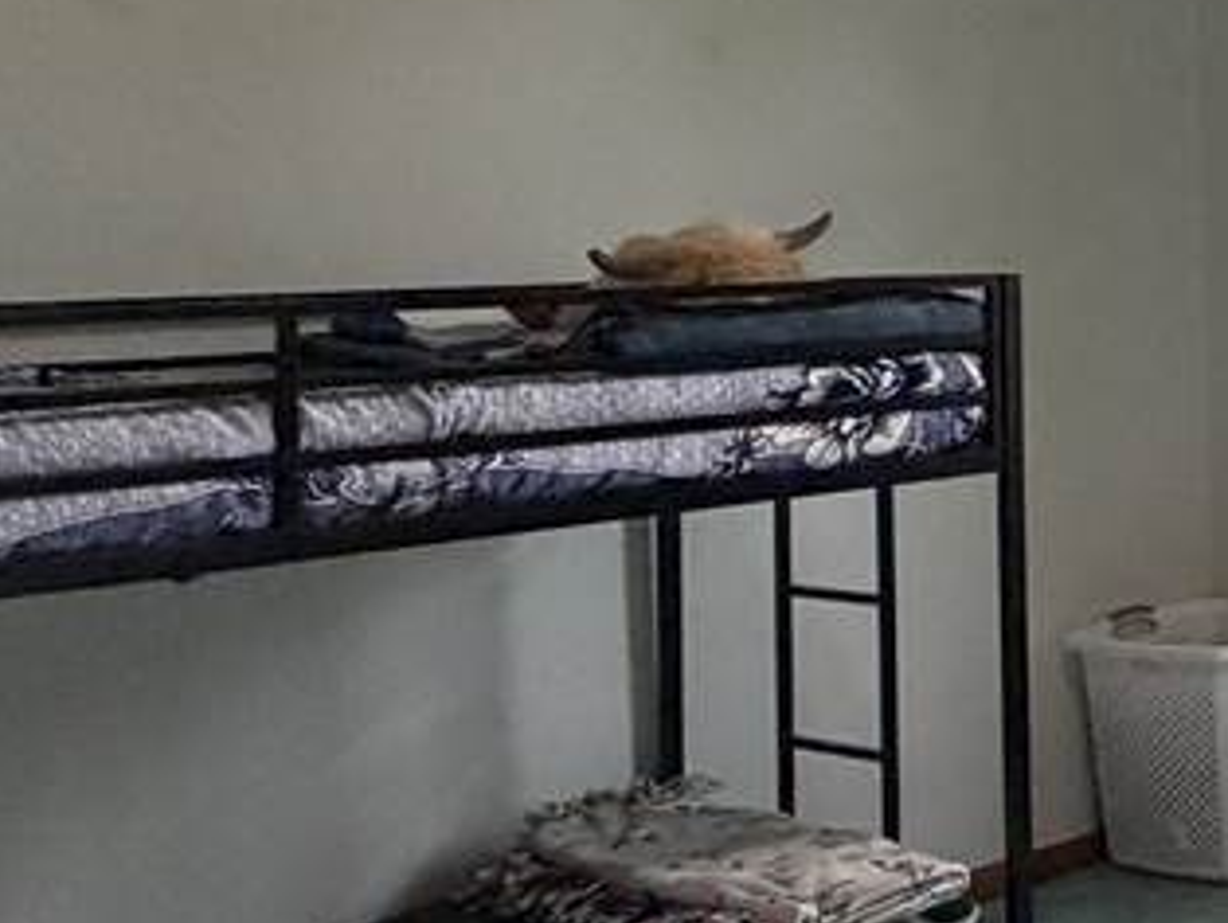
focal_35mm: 57
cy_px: 190
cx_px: 1995
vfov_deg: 25.3
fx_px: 2024
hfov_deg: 23.8
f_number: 2.2
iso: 400
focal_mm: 2.22
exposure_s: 1/60
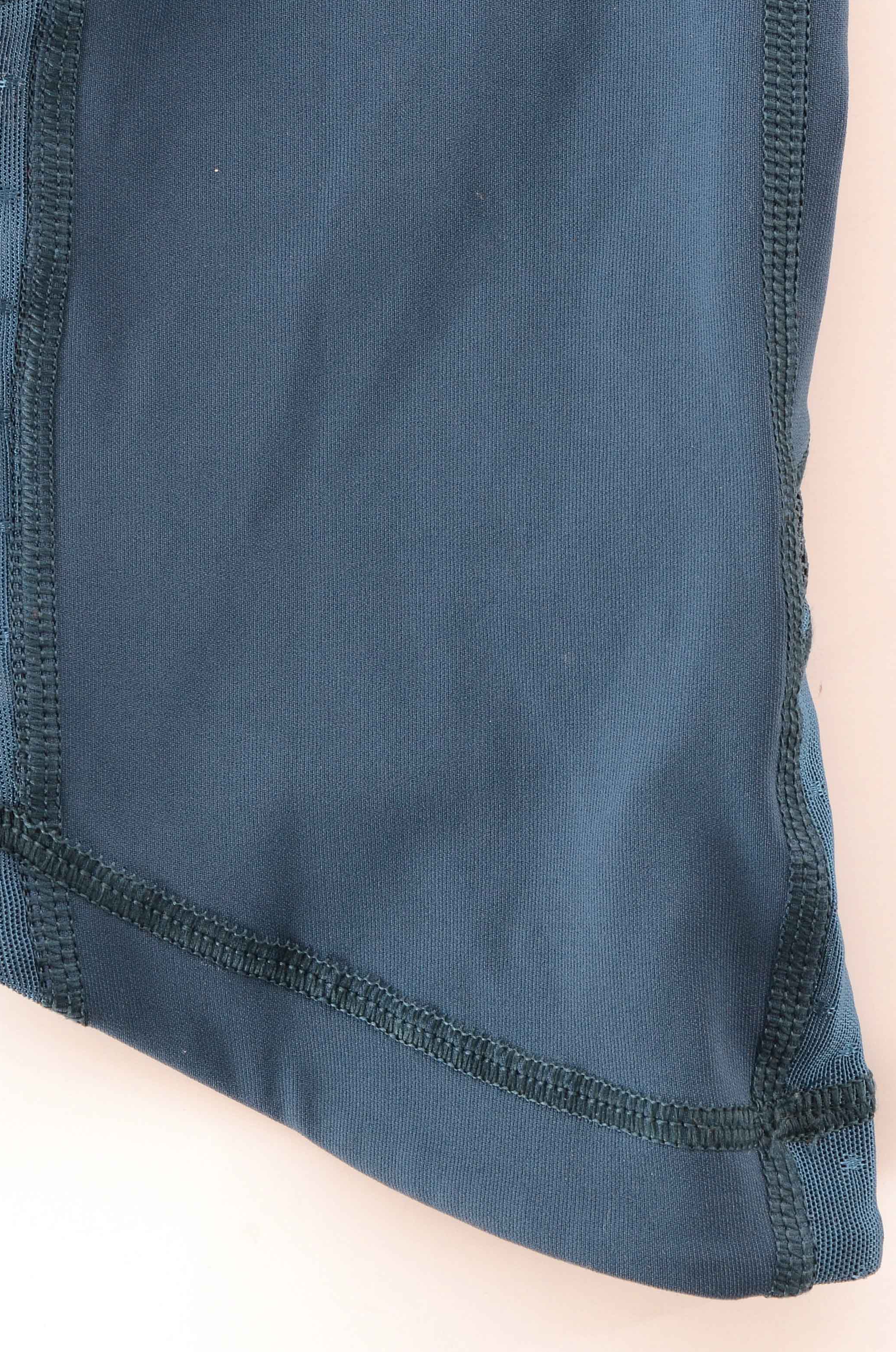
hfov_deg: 10.4
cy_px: 304
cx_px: 430
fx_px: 4904
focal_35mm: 131
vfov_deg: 15.6
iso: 400
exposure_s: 1/100
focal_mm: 55
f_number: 14
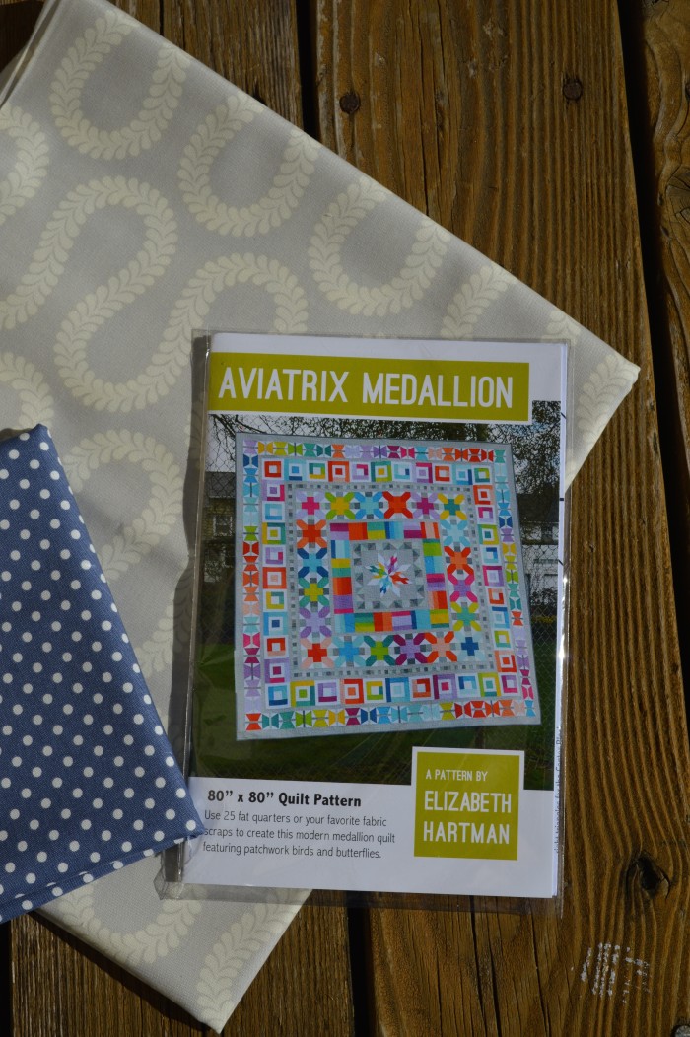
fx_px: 1382
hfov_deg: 28.0
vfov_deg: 41.1
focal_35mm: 48
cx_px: 345
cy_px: 518
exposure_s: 1/500
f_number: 11
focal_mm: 32
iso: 100
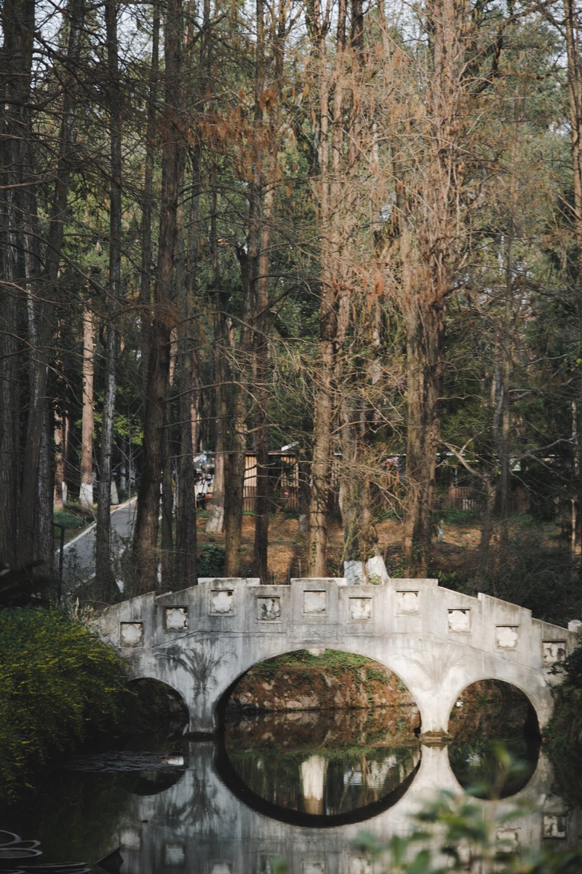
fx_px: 2910
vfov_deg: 17.1
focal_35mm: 120
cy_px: 437
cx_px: 291
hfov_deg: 11.4
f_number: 5.6
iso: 160
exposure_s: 1/160
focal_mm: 80
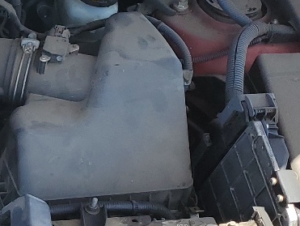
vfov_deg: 13.2
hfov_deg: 15.5
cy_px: 159
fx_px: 972
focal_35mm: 112
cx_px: -205
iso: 50
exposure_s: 1/667
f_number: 1.5
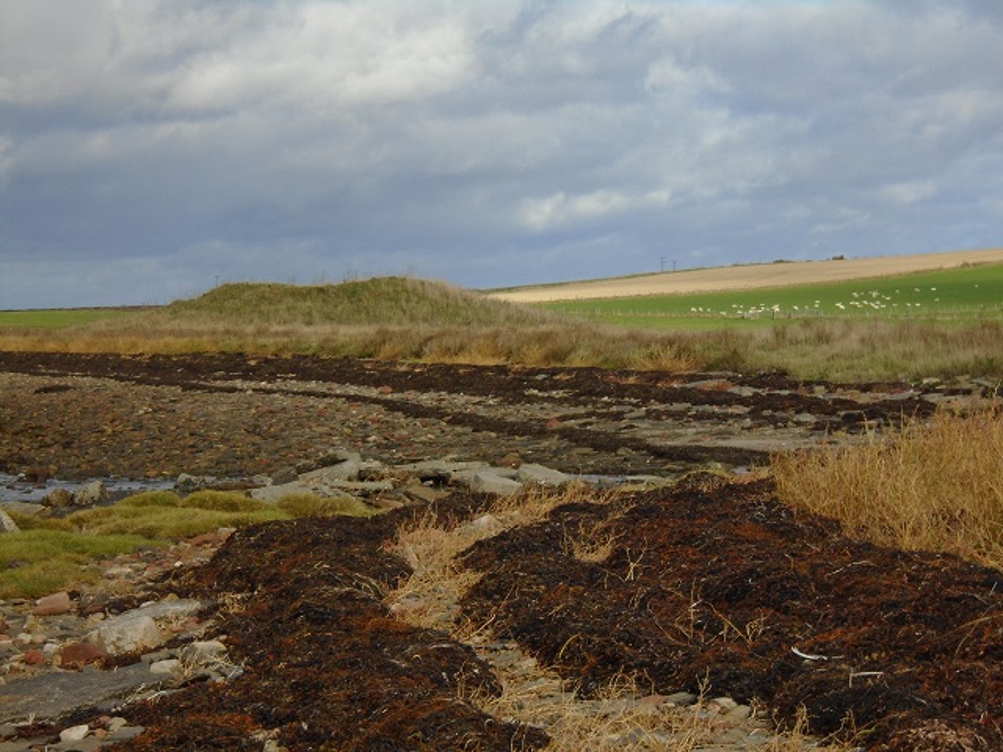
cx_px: 502
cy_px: 376
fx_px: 3158
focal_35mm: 109
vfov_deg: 13.6
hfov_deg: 18.0
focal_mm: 19.3
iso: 100
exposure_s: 1/500
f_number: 5.8
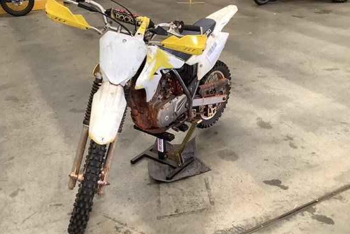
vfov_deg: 35.9
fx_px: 360
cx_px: 154
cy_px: 111
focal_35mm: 37
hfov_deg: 51.8
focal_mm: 3.3
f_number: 2.4
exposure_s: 1/50
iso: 80
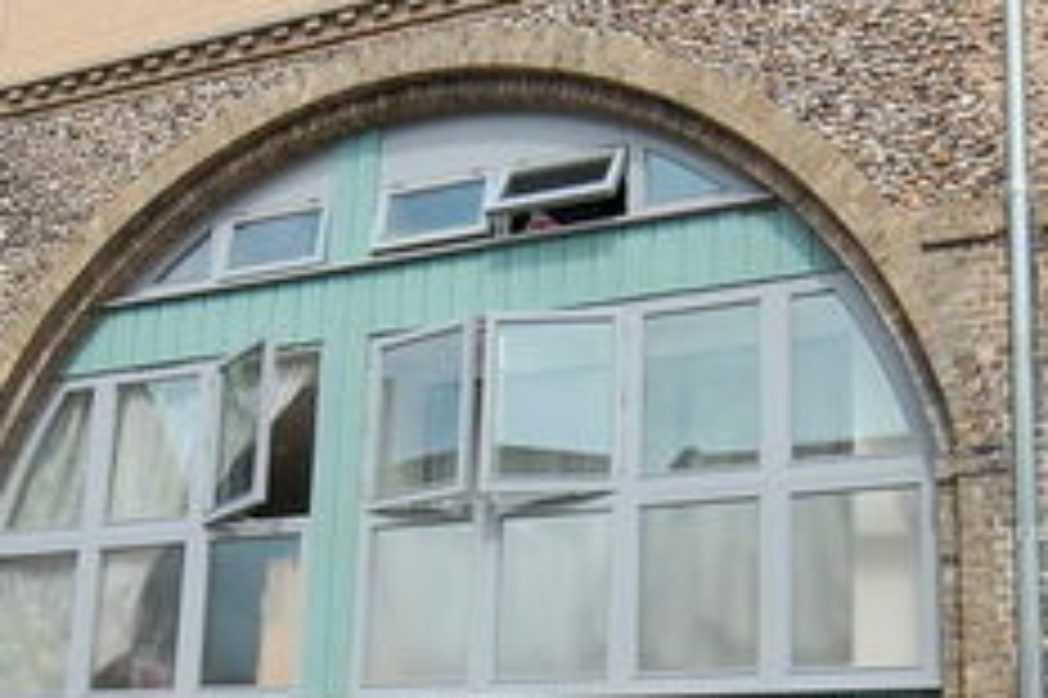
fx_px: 2225
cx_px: 495
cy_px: 572
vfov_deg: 17.6
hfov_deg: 26.5
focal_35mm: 76
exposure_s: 1/400
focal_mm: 17
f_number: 10
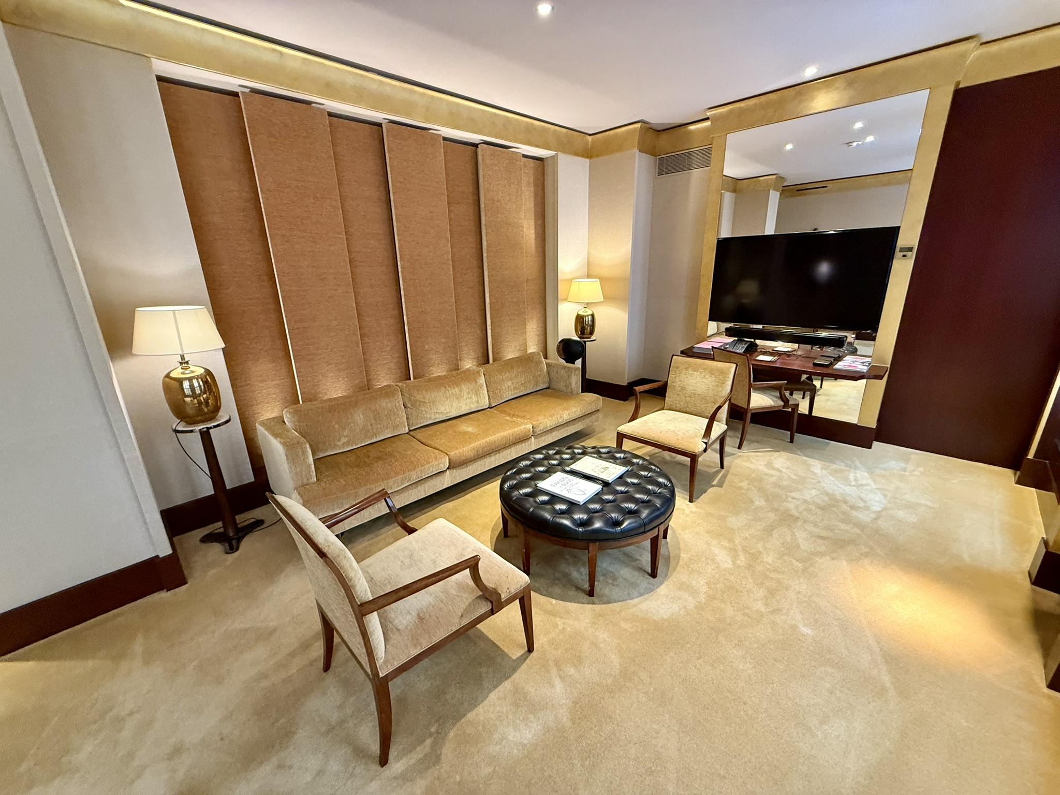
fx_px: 429
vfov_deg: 85.7
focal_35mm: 14
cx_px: 530
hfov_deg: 102.1
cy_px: 398
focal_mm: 2.22
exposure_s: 1/50
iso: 400
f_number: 2.2
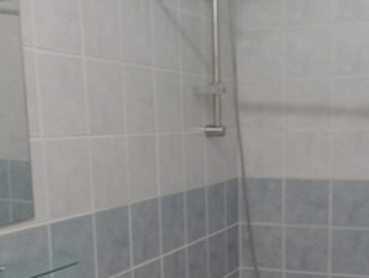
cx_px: 234
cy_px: 264
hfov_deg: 31.0
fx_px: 662
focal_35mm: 62
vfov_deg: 23.0
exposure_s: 1/17
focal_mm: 3.3
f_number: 2.2
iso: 320
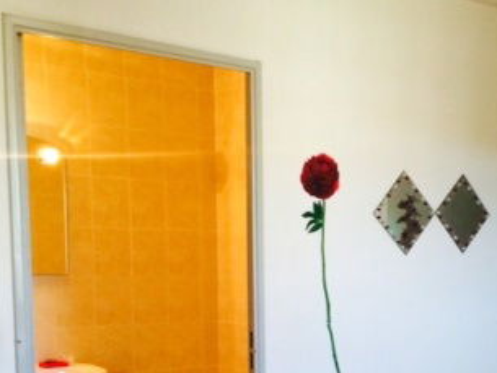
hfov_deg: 29.9
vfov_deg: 22.6
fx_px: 905
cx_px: 404
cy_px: 350
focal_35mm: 63
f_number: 2.2
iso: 80
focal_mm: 4.12
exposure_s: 1/33
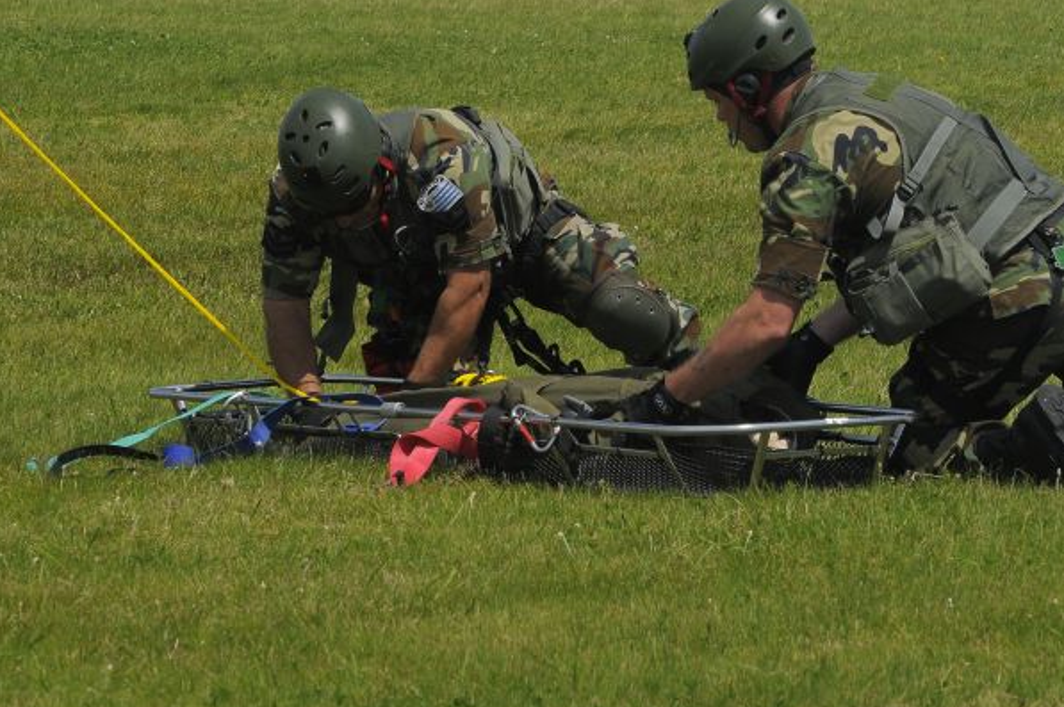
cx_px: 652
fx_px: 8350
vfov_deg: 4.9
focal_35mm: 283
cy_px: 205
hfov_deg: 7.3
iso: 400
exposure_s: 1/500
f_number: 9
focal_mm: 125
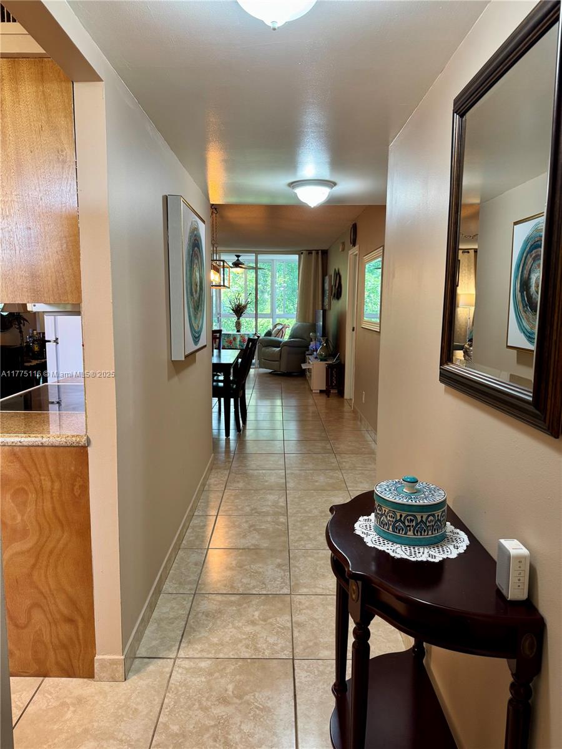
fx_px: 520
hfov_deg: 56.8
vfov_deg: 71.6
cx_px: 281
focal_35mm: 24
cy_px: 374
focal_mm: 6.76
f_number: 1.78
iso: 125
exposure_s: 1/60
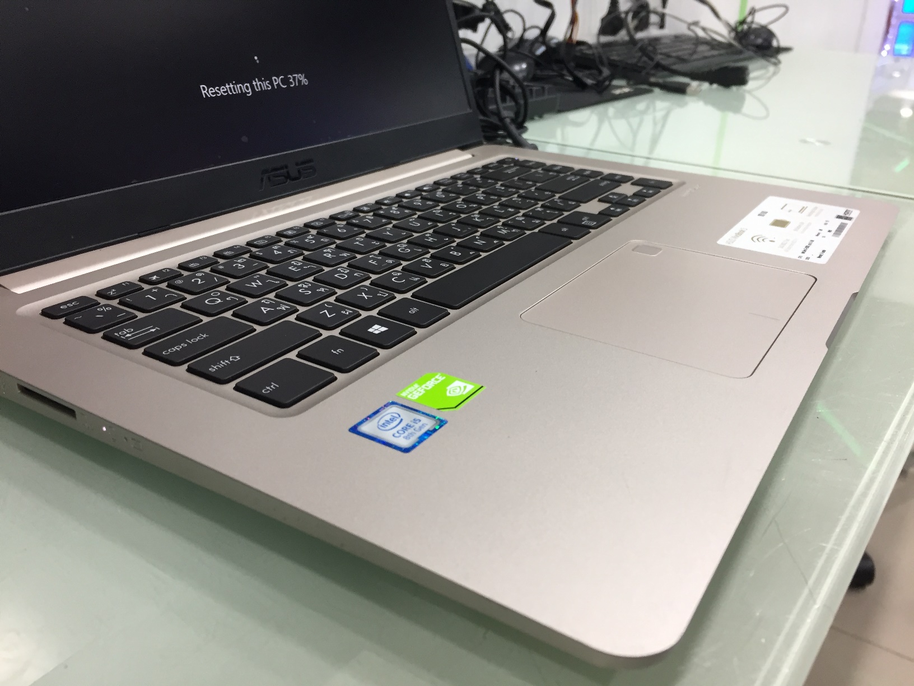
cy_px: 343
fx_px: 766
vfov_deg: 48.2
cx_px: 457
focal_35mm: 29
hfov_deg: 61.7
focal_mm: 4.15
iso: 100
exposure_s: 1/33
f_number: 2.2
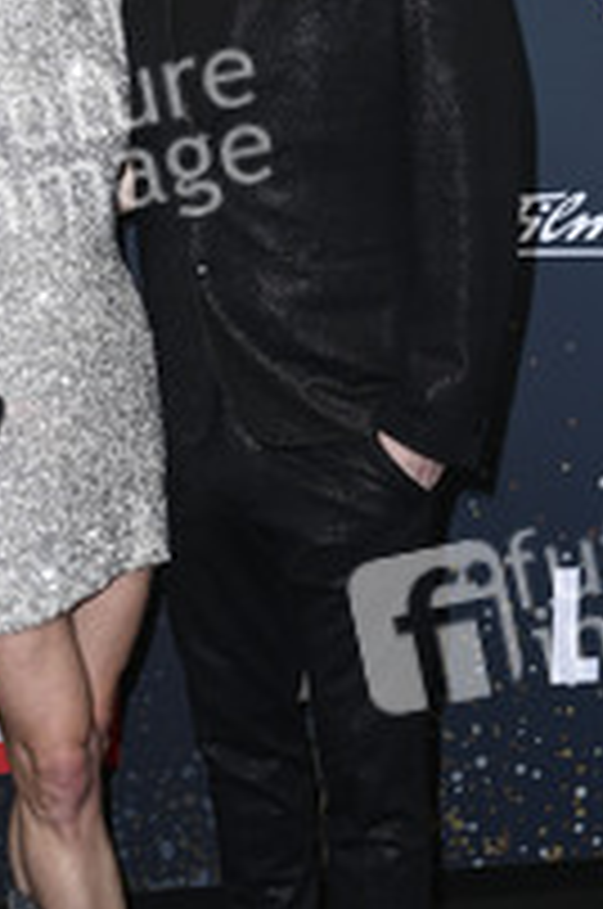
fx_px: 2244
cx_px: 171
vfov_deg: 22.9
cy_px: 382
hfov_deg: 15.3
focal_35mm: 89
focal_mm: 45
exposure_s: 1/250
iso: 320
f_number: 5.6
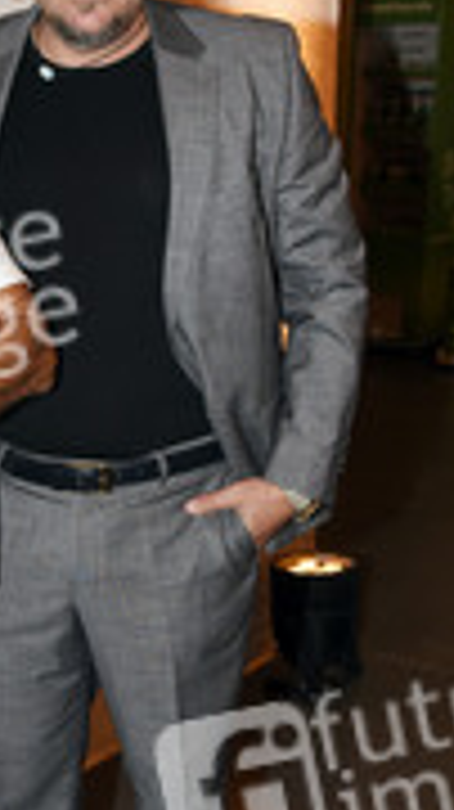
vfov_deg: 29.2
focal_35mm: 72
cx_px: -22
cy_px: 544
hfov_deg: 16.3
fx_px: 1544
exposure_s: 1/80
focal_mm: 31
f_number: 6.3
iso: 1600
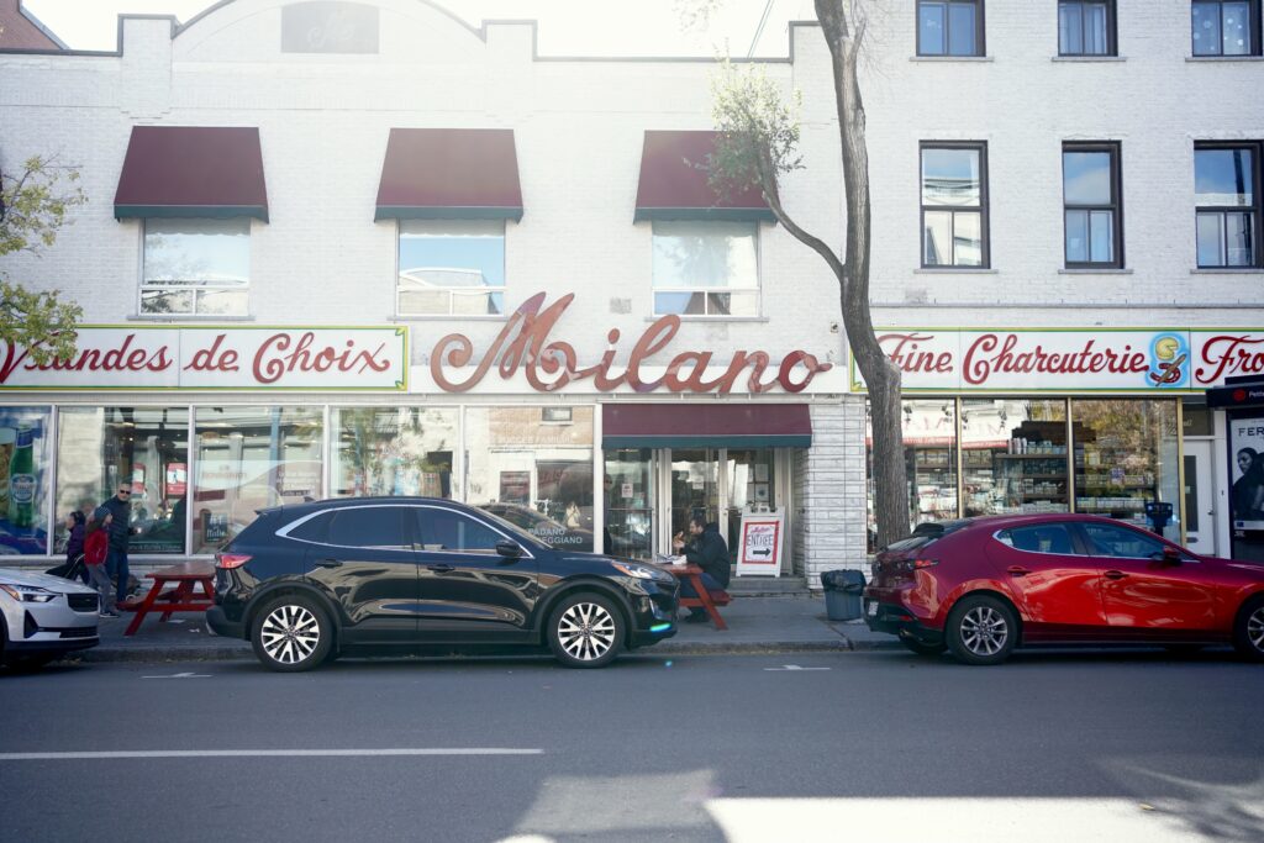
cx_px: 632
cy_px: 422
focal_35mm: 35
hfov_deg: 54.4
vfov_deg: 37.9
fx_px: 1229
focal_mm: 35
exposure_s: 1/640
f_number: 3.5
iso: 400
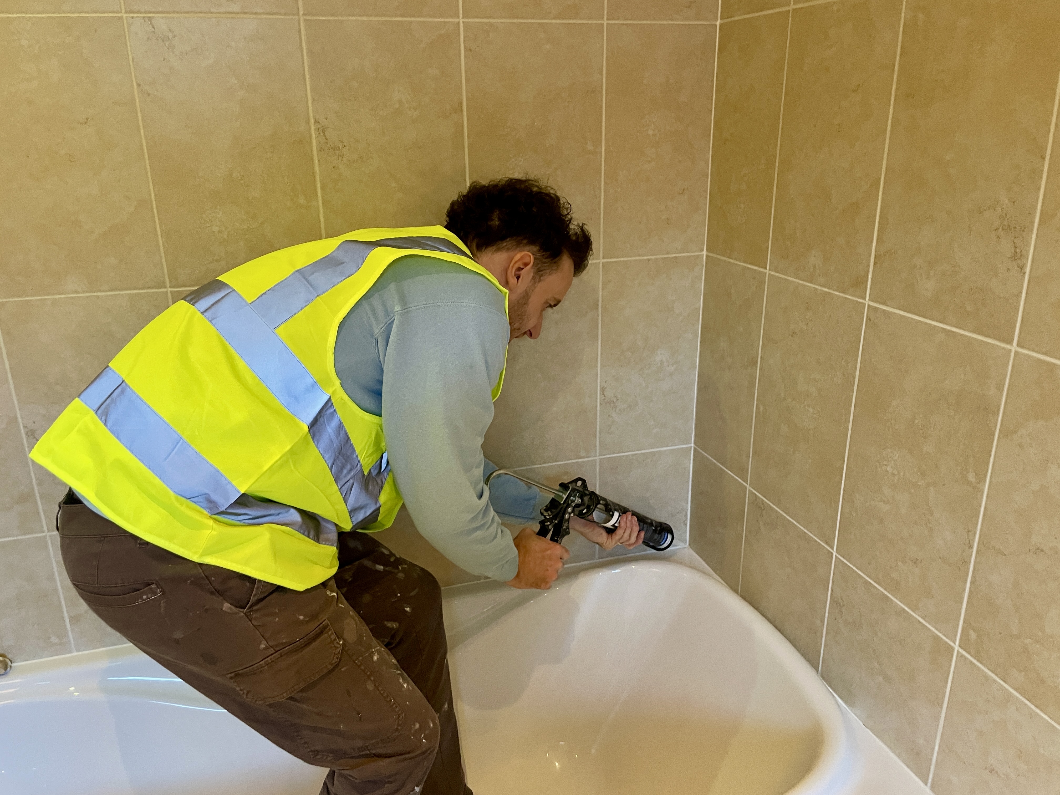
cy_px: 398
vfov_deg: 53.1
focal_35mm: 26
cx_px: 530
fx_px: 796
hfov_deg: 67.3
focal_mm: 4.2
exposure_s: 1/50
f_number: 1.6
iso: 320
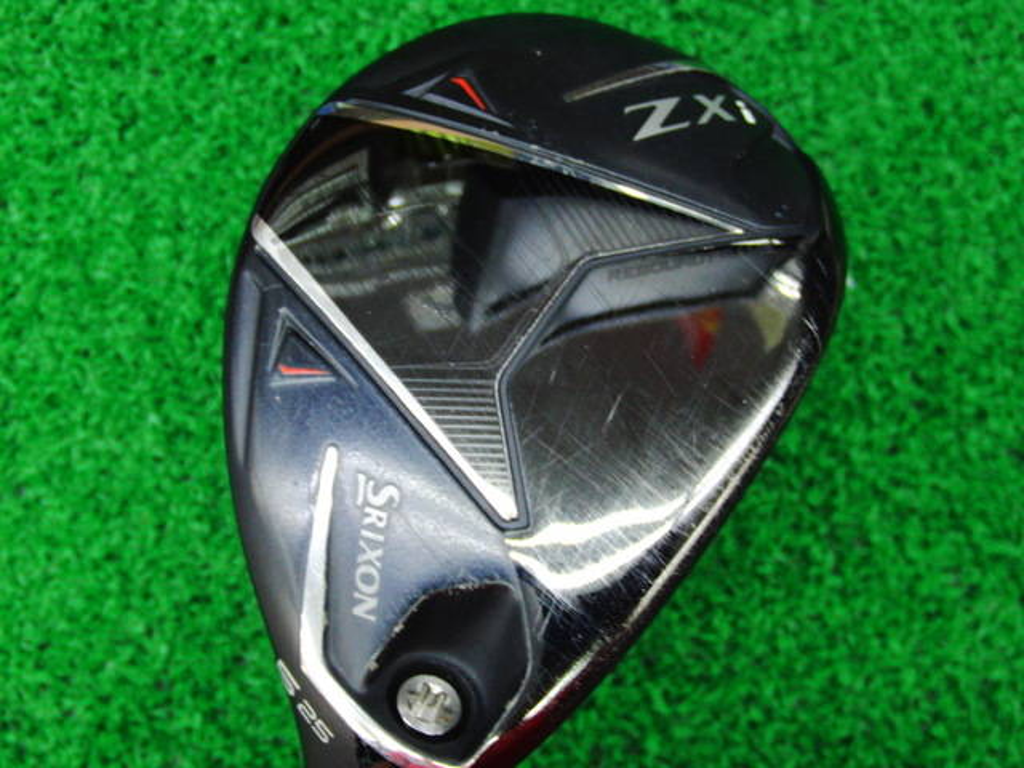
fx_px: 1272
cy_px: 384
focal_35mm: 43
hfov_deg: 43.9
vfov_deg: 33.6
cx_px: 512
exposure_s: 1/25
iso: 400
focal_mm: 7.54
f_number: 3.7
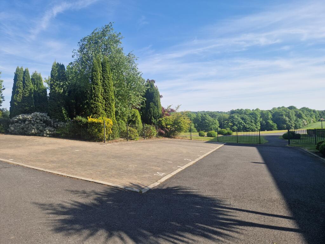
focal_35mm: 23
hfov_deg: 73.9
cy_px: 122
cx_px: 162
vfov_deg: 58.9
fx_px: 216
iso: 50
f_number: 1.8
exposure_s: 1/1268
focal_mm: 5.4
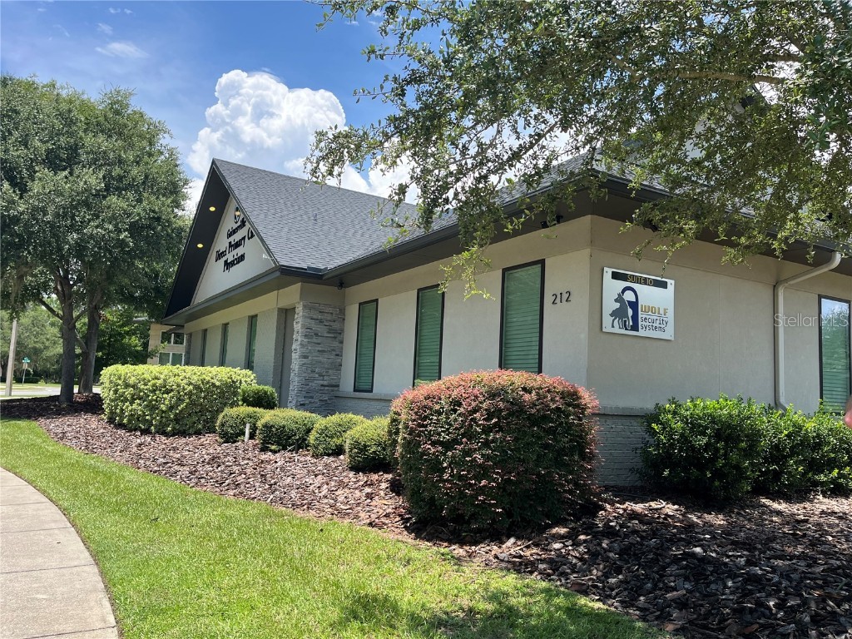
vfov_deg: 53.1
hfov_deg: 67.3
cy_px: 320
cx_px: 426
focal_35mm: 26
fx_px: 640
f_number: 1.6
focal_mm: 5.1
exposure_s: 1/1497
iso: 50
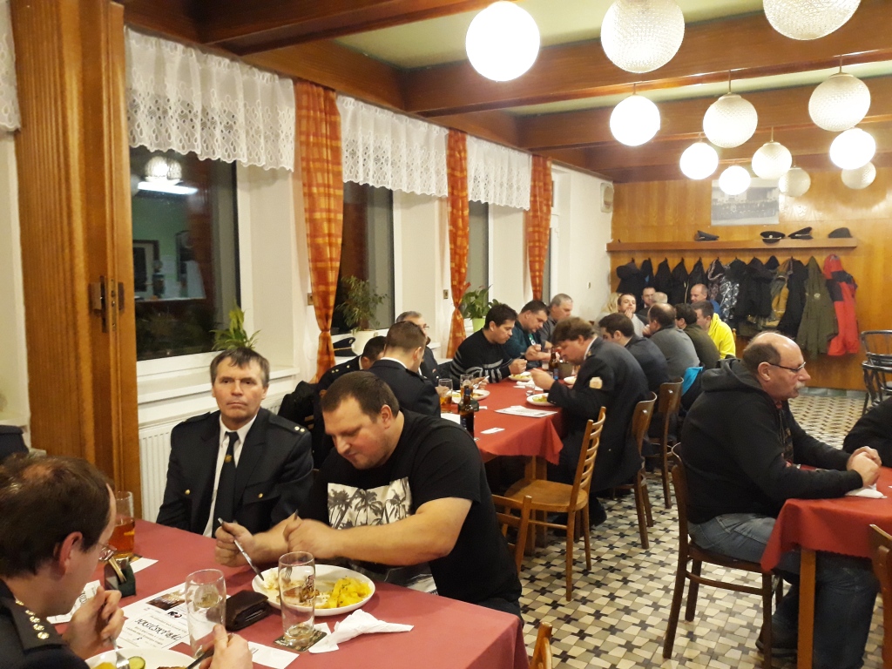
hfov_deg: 65.3
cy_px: 334
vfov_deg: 51.4
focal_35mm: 27
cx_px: 446
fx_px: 696
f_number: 1.7
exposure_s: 1/25
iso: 400
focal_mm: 3.71
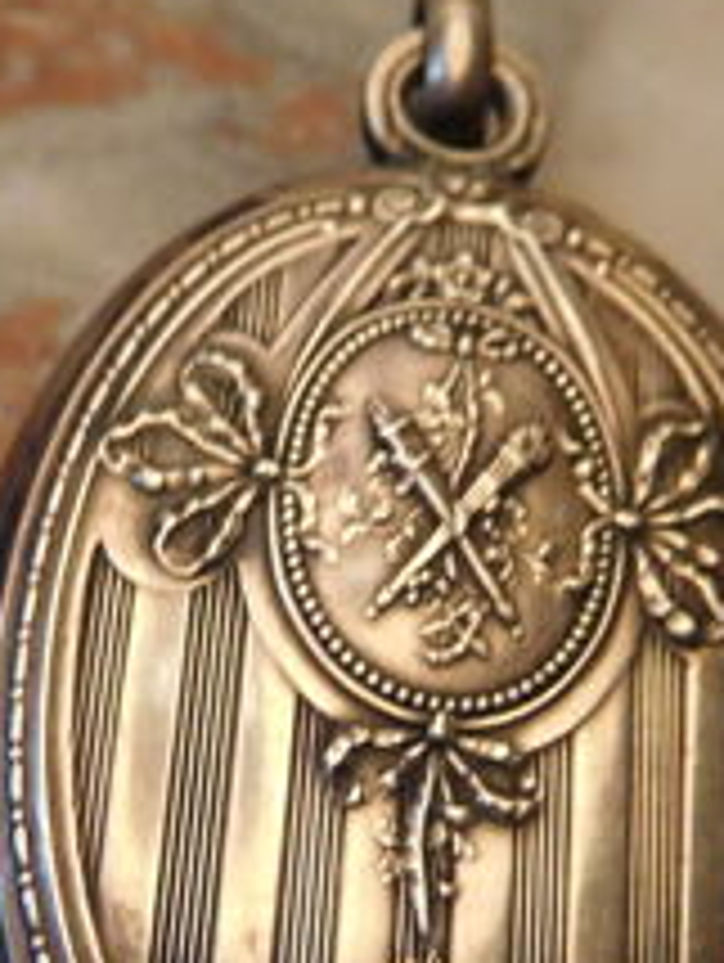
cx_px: 274
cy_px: 783
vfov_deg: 33.2
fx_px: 1559
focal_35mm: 56
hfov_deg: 26.1
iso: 250
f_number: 3.4
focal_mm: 4.5
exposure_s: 1/30
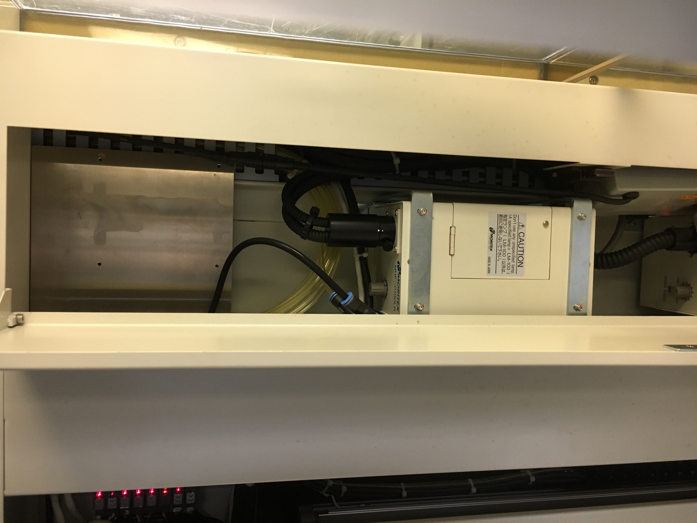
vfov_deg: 48.2
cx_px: 348
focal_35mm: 29
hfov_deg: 61.7
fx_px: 584
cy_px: 262
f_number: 2.2
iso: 125
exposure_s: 1/30
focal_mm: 4.15
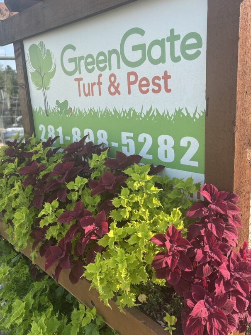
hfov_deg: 42.9
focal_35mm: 33
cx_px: 113
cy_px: 157
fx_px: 319
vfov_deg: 55.3
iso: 50
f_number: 1.6
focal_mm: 5.96
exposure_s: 1/1295
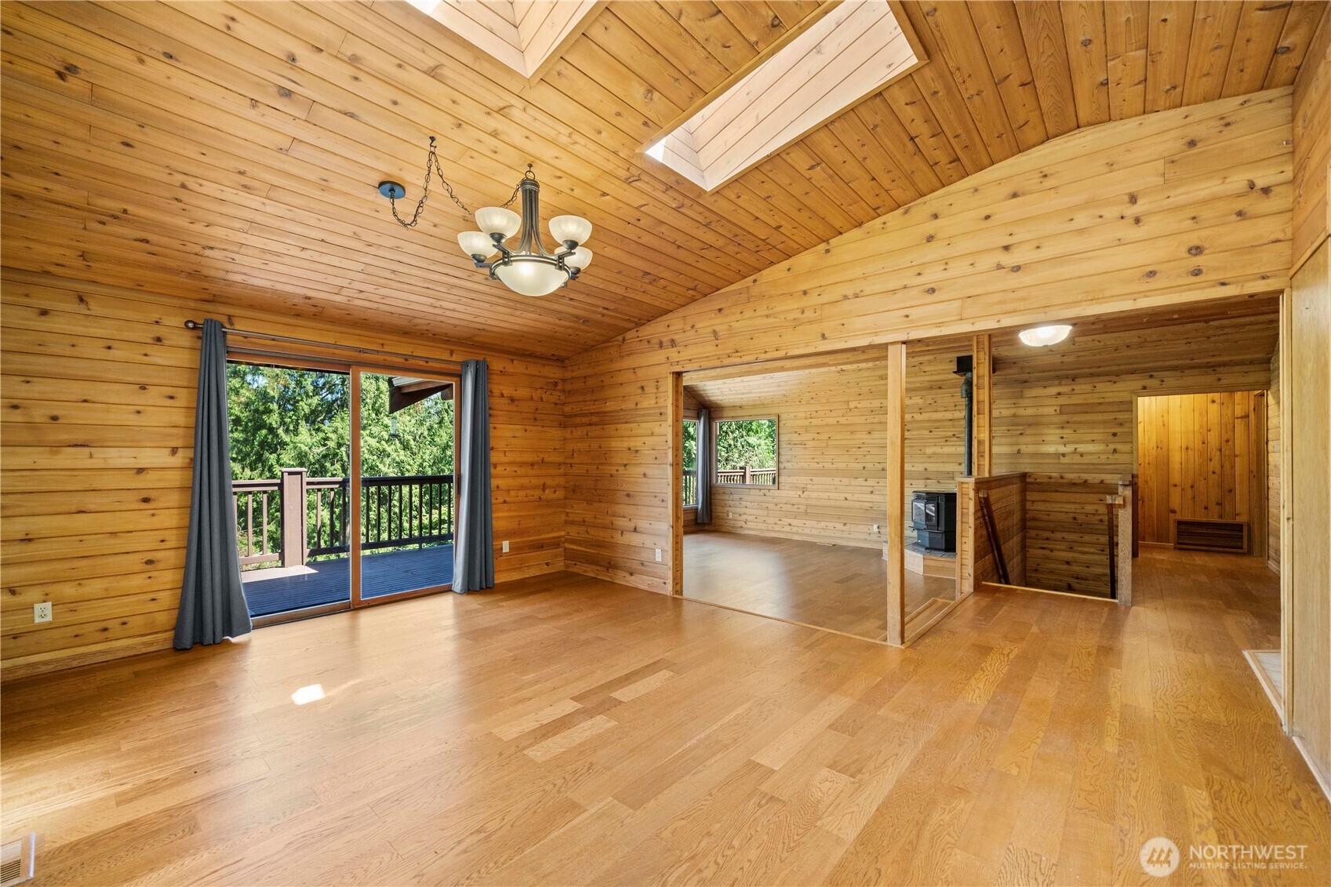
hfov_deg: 108.3
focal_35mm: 13
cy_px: 444
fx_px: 481
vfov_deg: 85.4
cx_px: 666
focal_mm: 13
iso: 1000
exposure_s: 1/15
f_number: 6.7
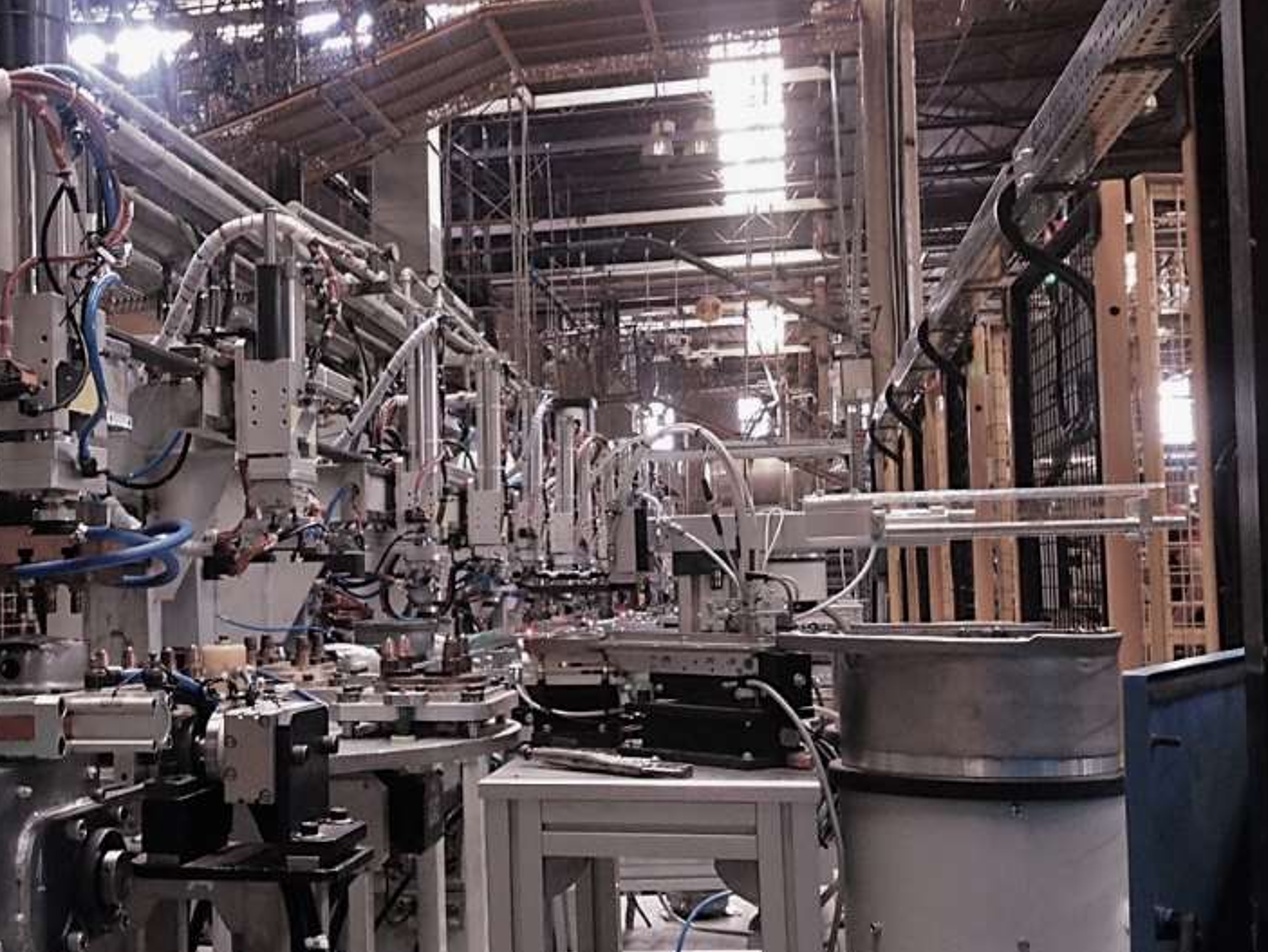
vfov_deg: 30.9
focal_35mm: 47
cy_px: 500
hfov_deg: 39.7
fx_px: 1722
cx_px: 372
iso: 125
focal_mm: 4.12
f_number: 2.4
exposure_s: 1/20
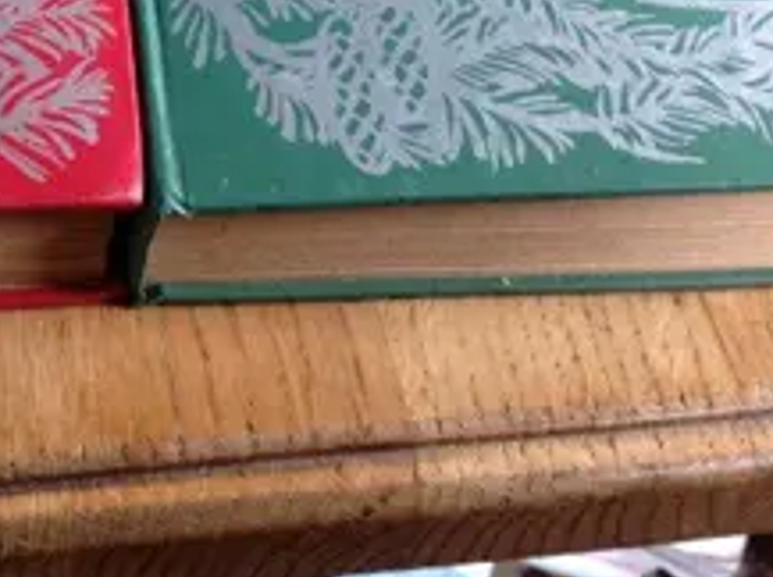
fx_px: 1739
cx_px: 105
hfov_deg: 24.5
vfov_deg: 18.4
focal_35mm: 78
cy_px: 7
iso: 64
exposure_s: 1/24
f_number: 2.4
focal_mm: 4.28
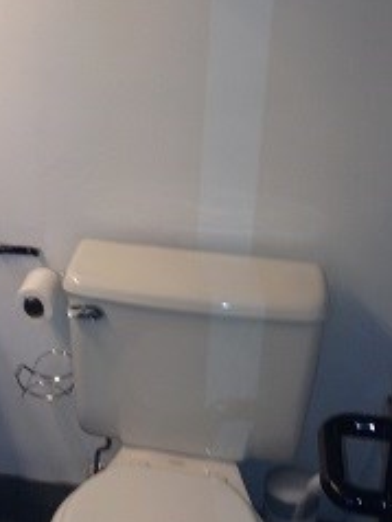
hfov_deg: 20.0
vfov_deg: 27.0
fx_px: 1085
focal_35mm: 72
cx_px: 28
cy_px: 243
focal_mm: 4.28
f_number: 2.4
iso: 50
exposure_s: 1/21
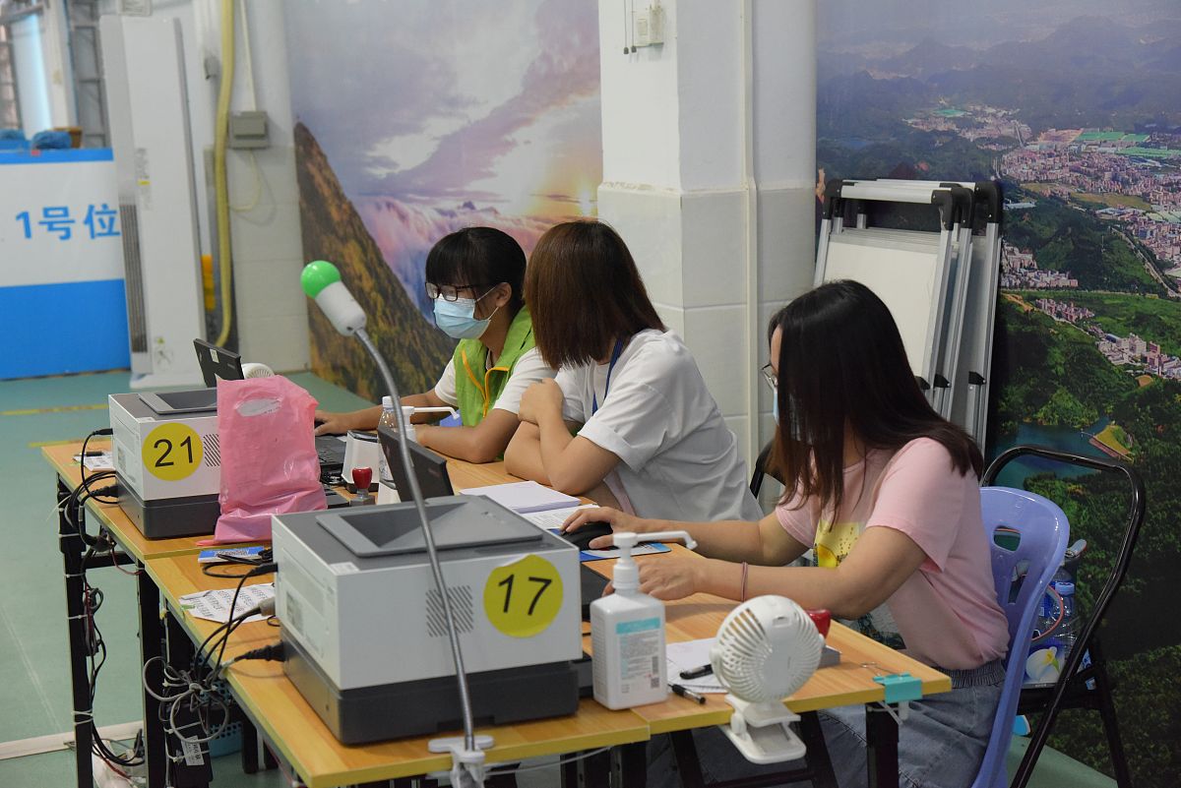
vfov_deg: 21.9
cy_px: 394
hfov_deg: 32.4
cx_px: 590
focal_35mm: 62
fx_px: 2035
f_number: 5.6
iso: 5000
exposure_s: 1/125
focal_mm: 62
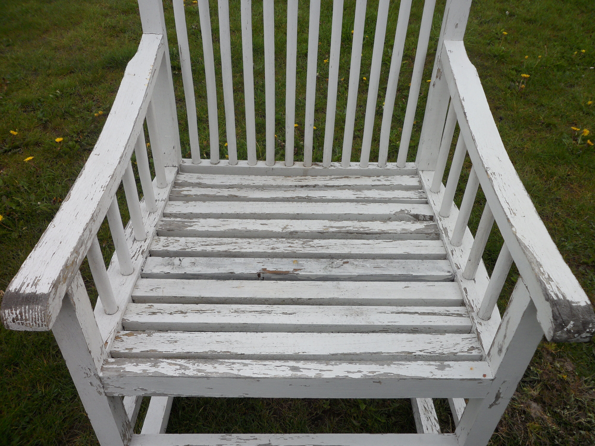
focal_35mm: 27
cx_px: 298
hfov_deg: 65.3
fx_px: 464
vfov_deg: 51.4
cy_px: 223
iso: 80
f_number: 3.5
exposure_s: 1/500
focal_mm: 4.9
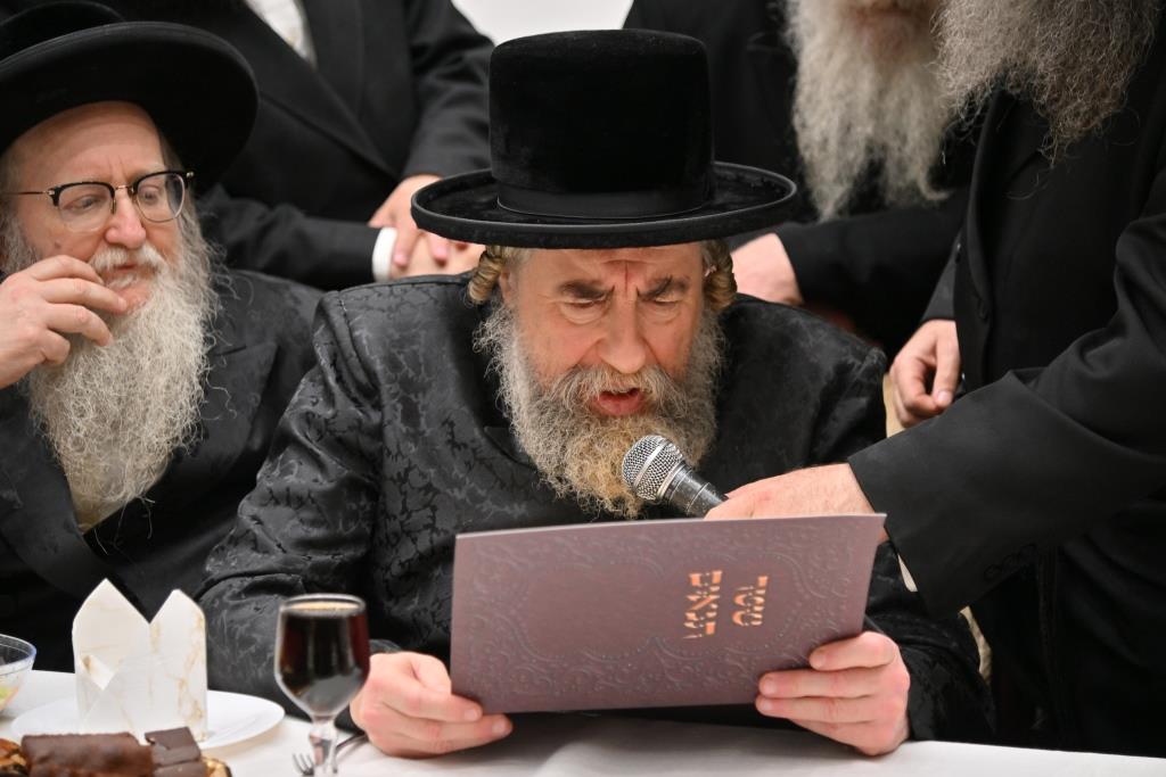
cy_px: 388
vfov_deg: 13.0
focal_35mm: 105
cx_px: 583
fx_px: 3401
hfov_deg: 19.5
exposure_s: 1/200
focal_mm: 105
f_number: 4
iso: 800
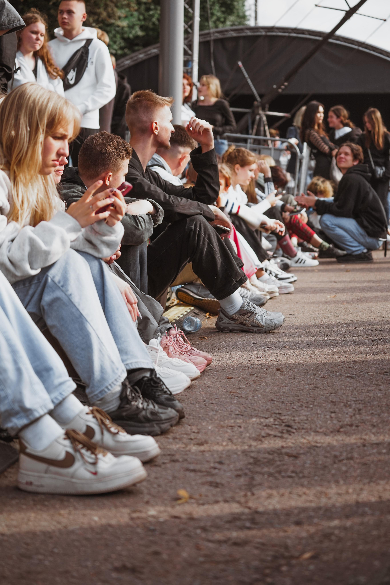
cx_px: 195
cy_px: 292
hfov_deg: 19.5
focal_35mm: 70
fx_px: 1137
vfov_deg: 28.8
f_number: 4
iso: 200
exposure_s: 1/400
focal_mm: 70
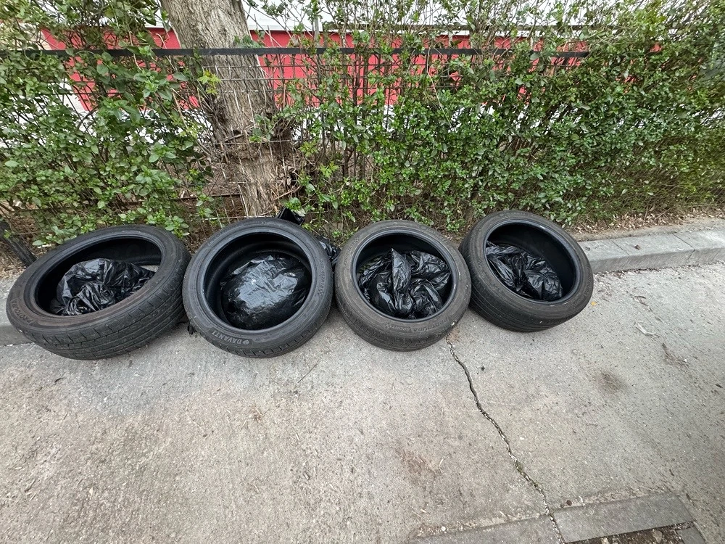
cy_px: 272
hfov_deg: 102.1
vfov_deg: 85.7
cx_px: 362
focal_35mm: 14
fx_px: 293
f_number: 2.2
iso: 400
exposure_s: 1/60
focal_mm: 2.22
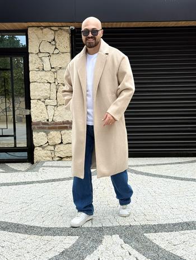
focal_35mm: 48
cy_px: 130
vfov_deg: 39.6
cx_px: 98
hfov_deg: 30.3
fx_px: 362
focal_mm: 6.76
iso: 80
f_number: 1.78
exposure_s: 1/2033
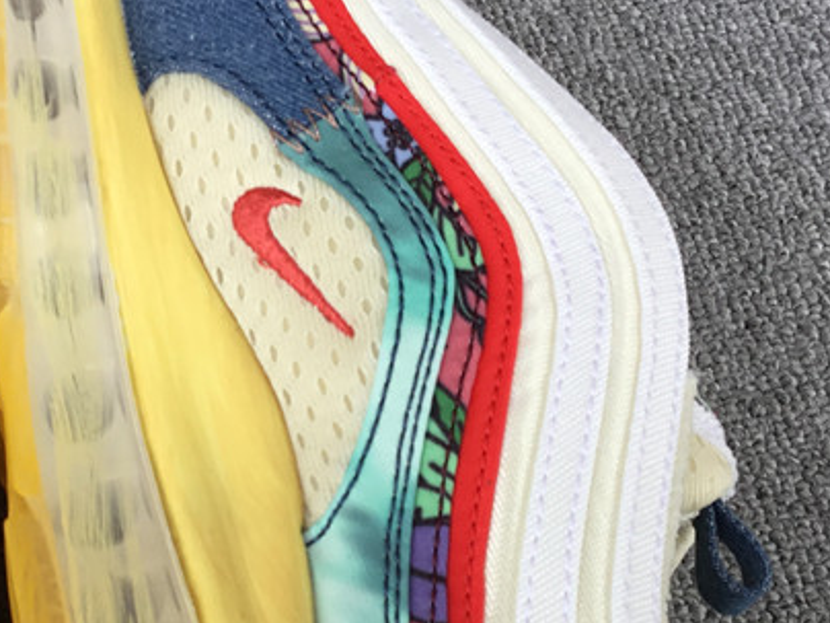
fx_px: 1654
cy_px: 480
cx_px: 337
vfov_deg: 21.1
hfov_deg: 28.1
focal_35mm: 69
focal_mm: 3.3
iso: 25
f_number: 2.4
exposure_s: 1/100
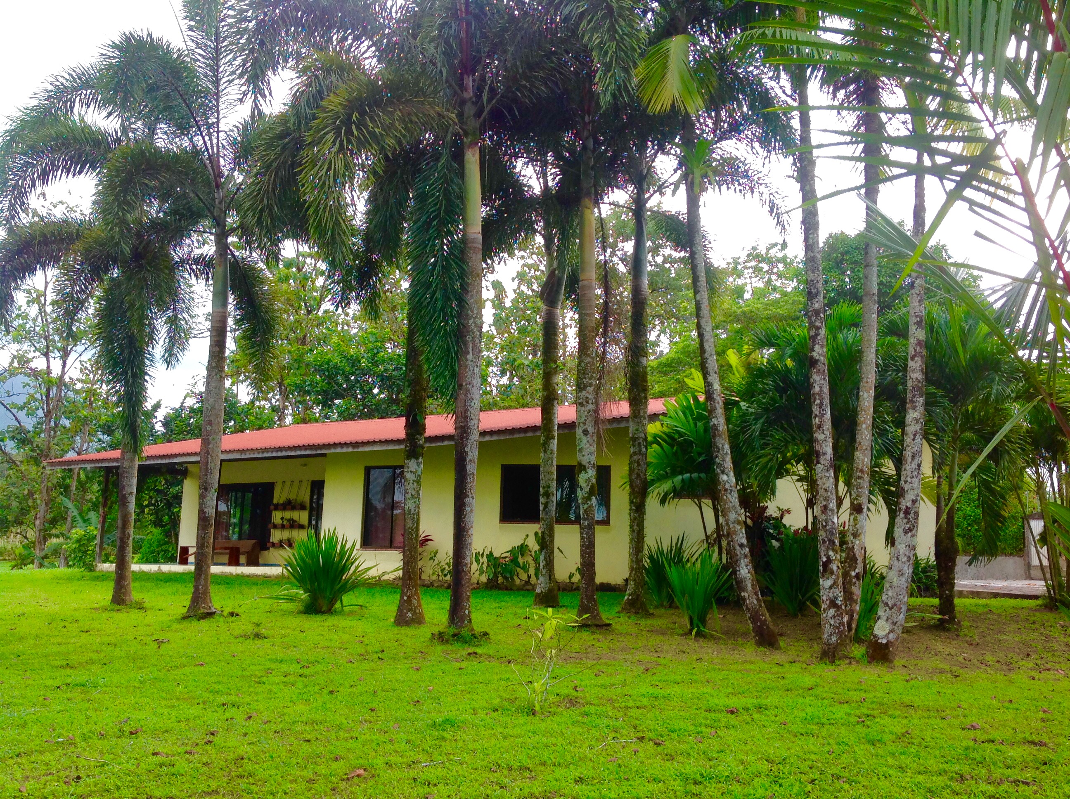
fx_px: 1080
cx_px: 535
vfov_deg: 40.6
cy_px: 400
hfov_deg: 52.7
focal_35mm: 35
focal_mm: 4.28
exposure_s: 1/340
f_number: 2.4
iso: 50
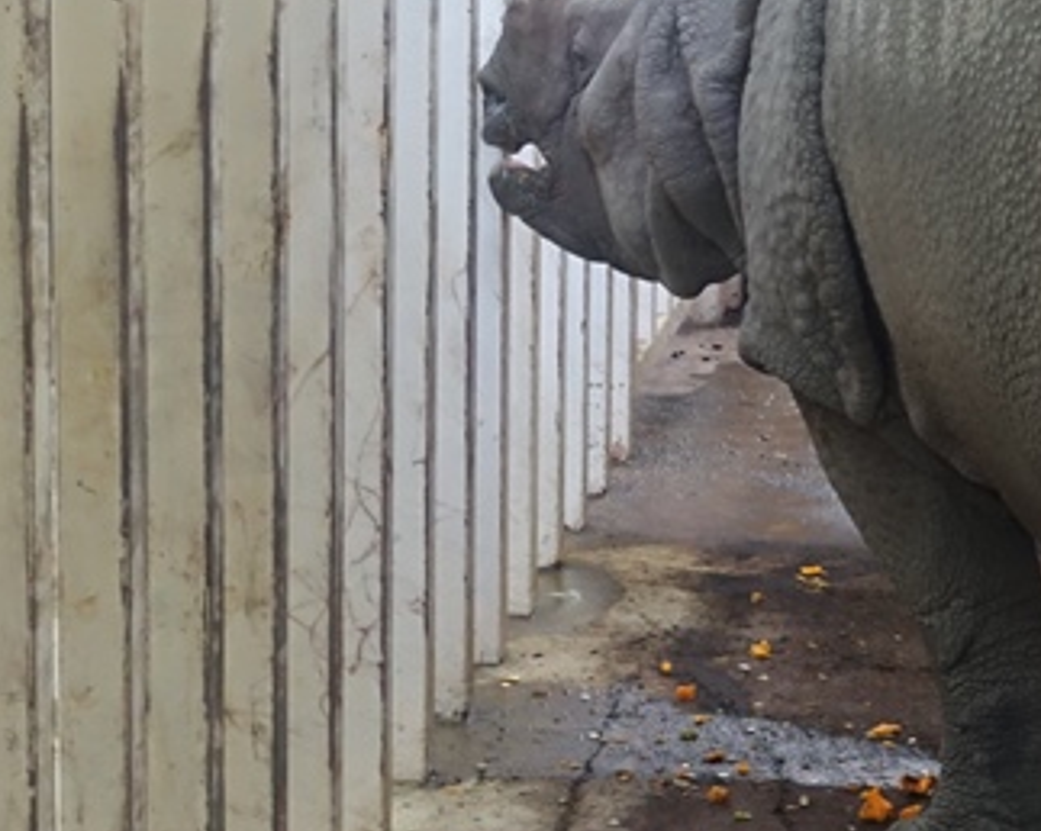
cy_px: 282
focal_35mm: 134
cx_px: 1263
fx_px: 4126
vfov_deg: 11.5
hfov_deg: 13.9
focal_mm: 16.62
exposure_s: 1/20
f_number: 2.8
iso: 800
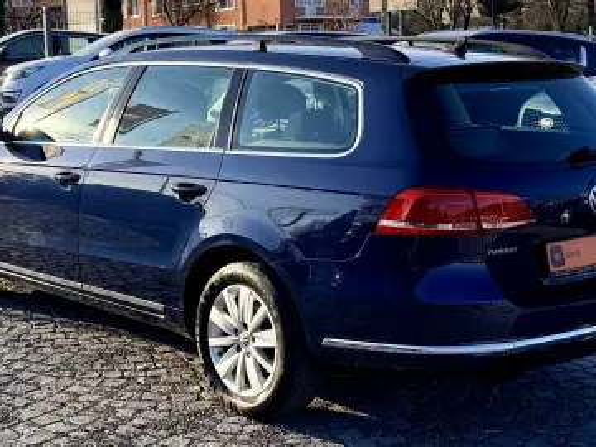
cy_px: 224
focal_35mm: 24
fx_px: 413
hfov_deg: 71.6
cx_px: 298
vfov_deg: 56.8
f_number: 1.78
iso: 80
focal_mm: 6.76
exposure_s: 1/2703
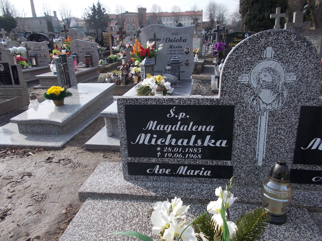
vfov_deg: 53.1
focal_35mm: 26
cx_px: 161
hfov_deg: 67.3
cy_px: 120
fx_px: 242
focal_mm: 4.6
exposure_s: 1/100
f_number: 8
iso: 80
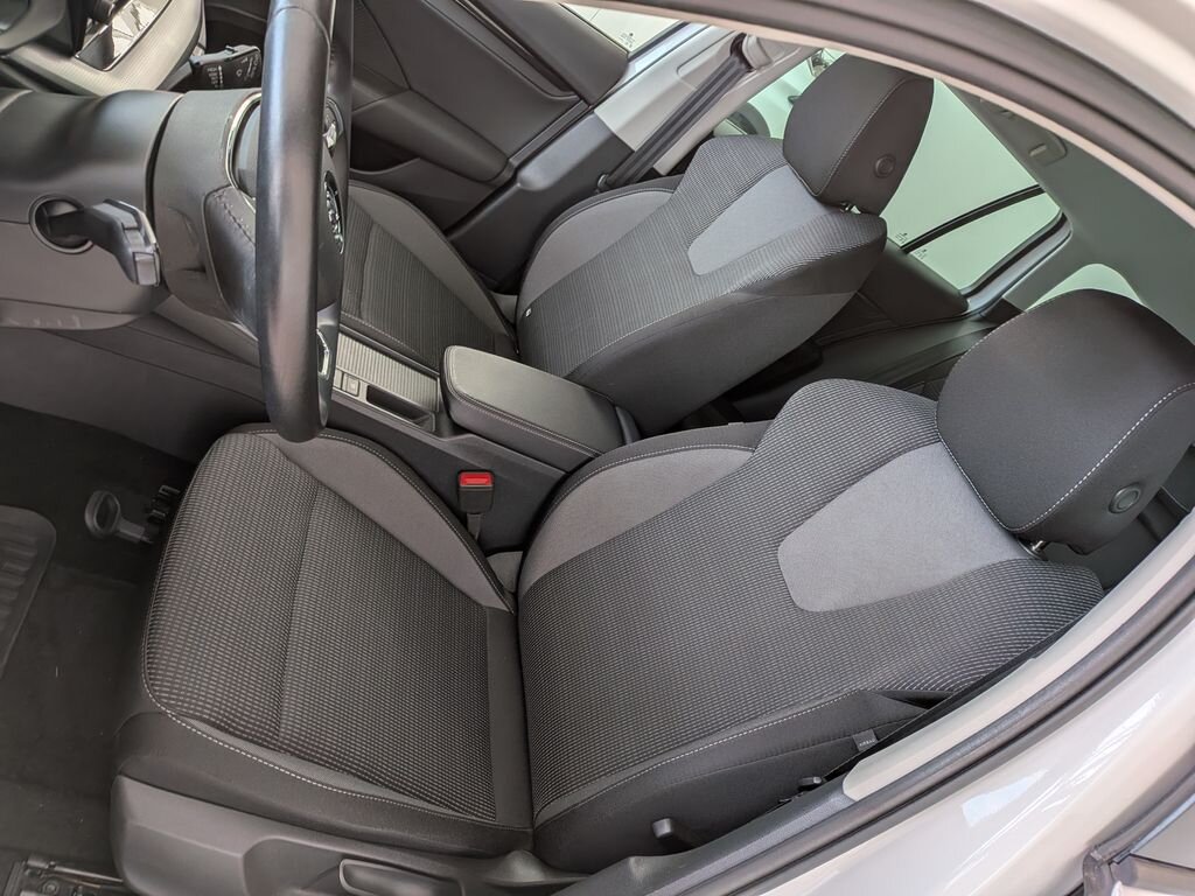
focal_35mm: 24
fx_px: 829
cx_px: 598
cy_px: 448
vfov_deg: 56.8
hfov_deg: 71.6
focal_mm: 4.53
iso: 55
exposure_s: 1/100
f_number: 1.7
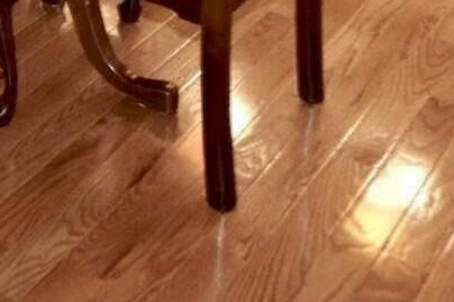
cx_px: -2
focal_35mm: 85
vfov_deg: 12.8
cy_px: -401
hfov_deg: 23.1
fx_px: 1066
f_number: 4.5
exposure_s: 1/80
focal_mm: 11
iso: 800
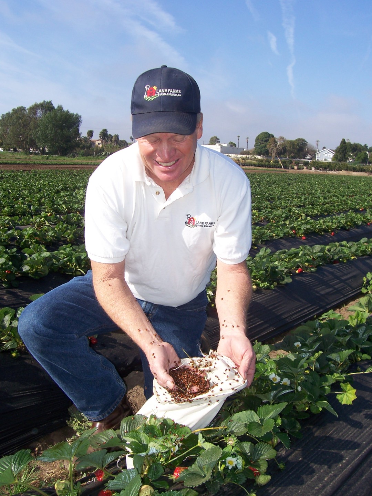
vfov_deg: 54.0
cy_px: 248
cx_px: 186
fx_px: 487
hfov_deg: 41.8
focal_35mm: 34
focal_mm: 5.6
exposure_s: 1/500
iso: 80
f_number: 5.6
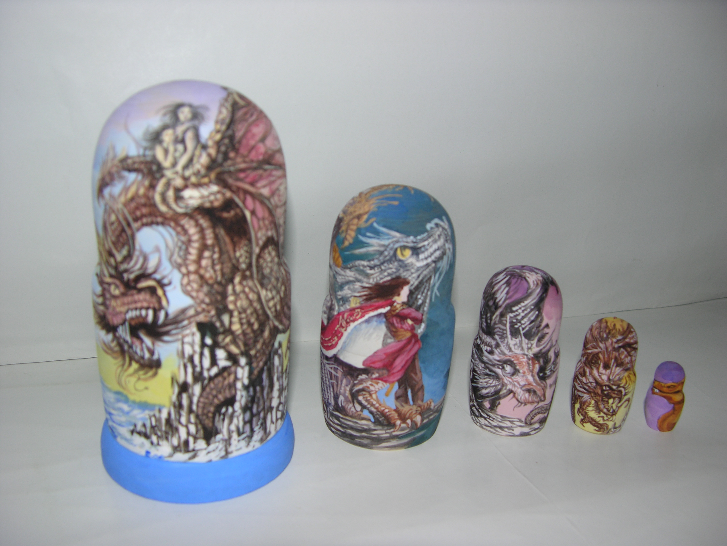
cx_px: 364
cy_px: 273
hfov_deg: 52.6
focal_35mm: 35
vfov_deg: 40.7
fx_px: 735
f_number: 2.8
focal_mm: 8.9
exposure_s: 1/60.1
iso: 50
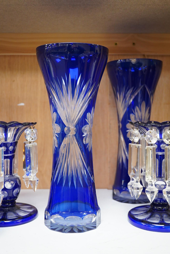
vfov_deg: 43.6
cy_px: 127
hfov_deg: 29.9
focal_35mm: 45
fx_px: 319
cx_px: 85
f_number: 5.6
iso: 2500
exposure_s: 1/160
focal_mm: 30
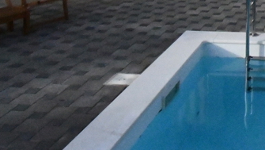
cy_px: -67
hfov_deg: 30.0
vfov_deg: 18.2
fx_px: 422
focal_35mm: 60
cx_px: 316
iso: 16000
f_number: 25
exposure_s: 1/5000
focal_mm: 11
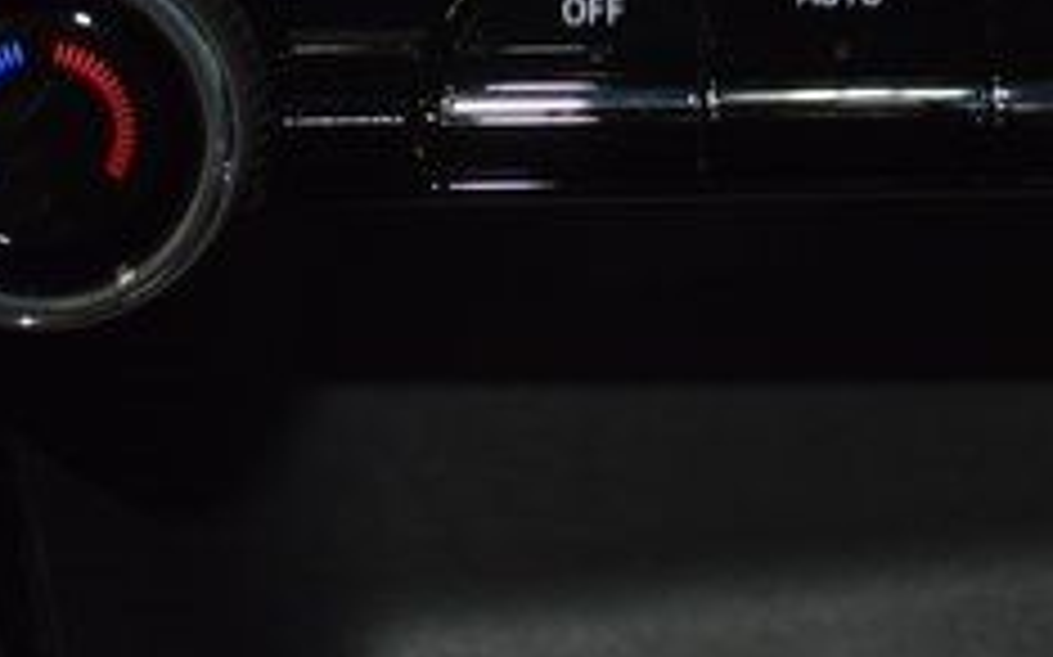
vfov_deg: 9.7
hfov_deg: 15.1
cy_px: 2
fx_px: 3844
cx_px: 1202
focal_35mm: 134
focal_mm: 32
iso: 640
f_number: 4.8
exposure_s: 1/30
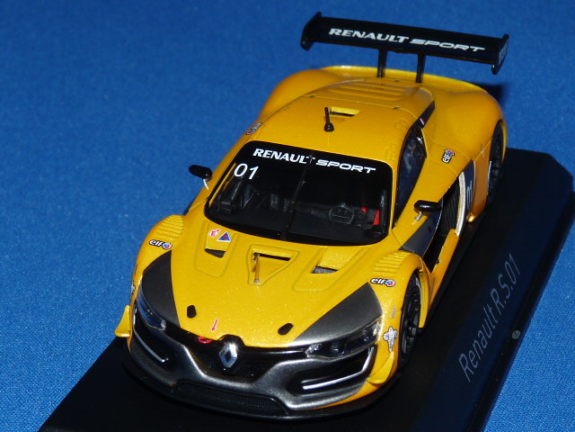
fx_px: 1678
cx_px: 288
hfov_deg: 19.4
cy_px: 216
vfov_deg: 14.6
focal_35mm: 101
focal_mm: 10.1
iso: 100
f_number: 4
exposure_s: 1/60
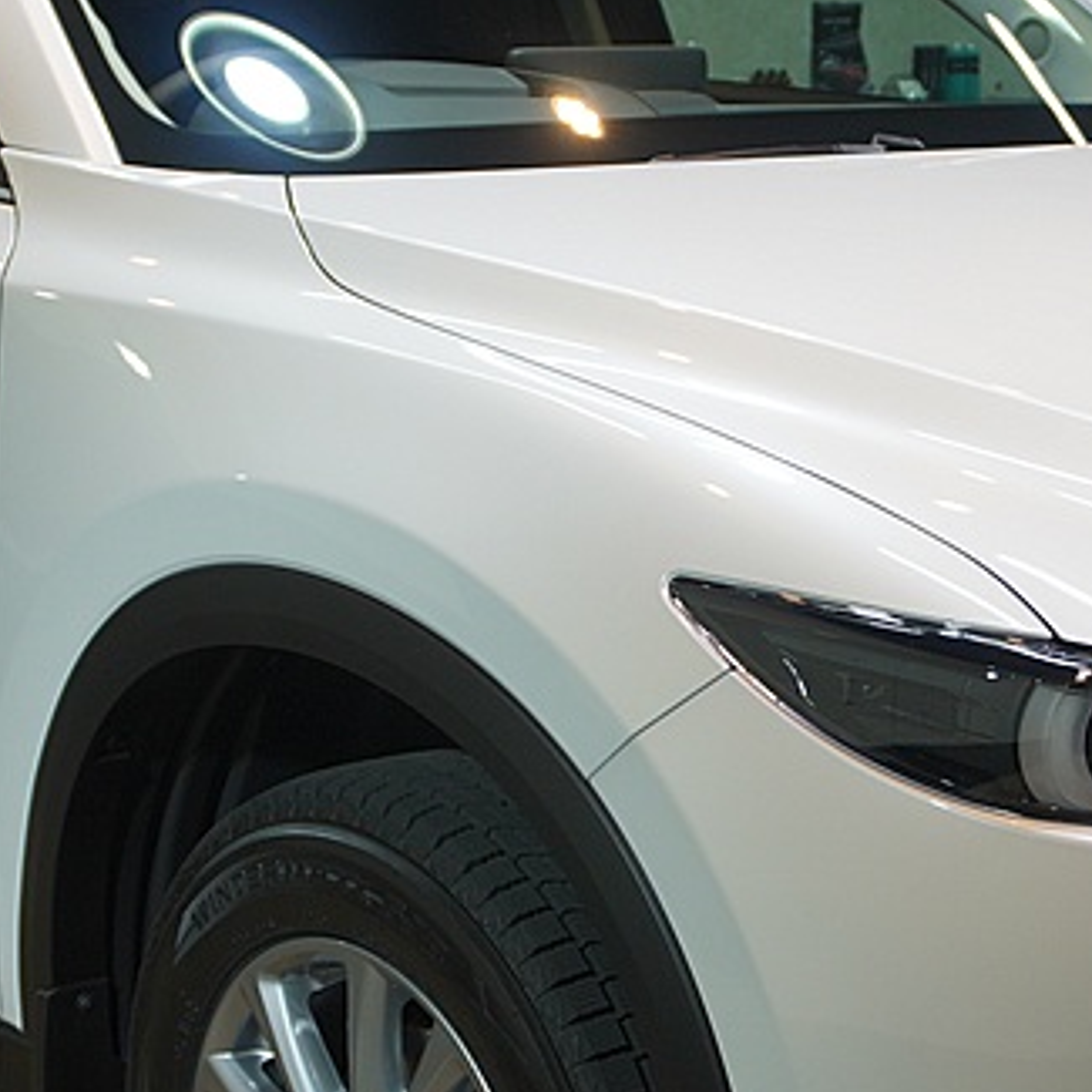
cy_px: 650
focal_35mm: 92
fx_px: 3296
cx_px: 712
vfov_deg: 18.8
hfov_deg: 18.8
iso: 160
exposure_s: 1/40
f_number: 4
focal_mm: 23
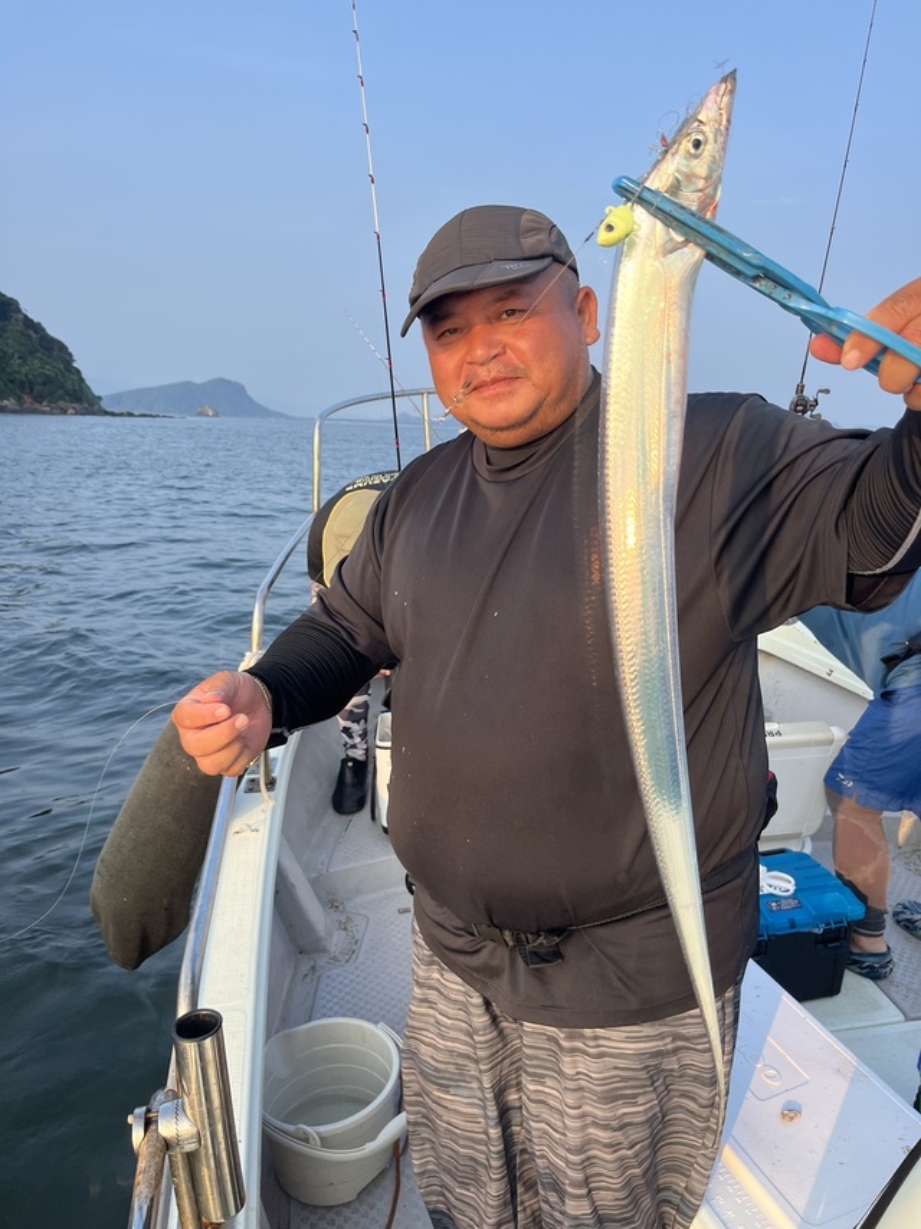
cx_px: 460
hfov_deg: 53.0
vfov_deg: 67.3
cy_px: 614
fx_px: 923
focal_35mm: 26
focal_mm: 5.1
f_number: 1.6
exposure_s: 1/777
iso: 50
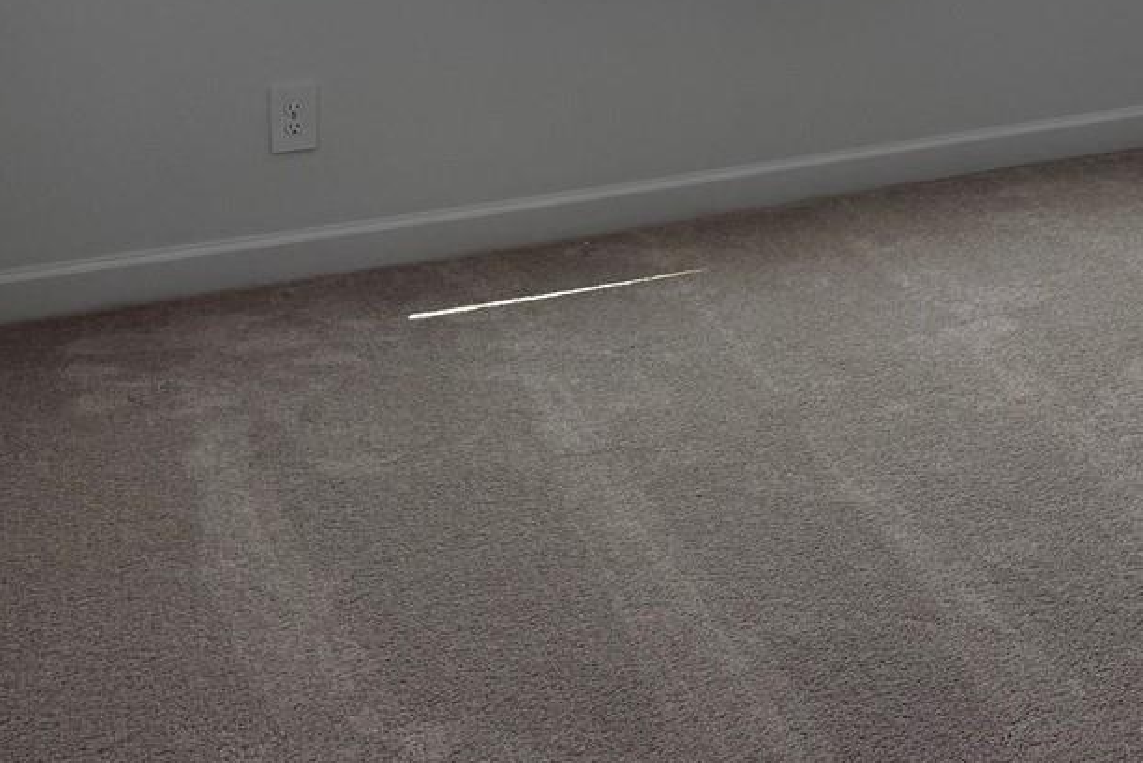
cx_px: 1292
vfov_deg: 18.9
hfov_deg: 27.9
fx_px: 2065
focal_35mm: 65
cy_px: -309
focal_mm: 6.76
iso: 100
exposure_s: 1/695
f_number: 1.78
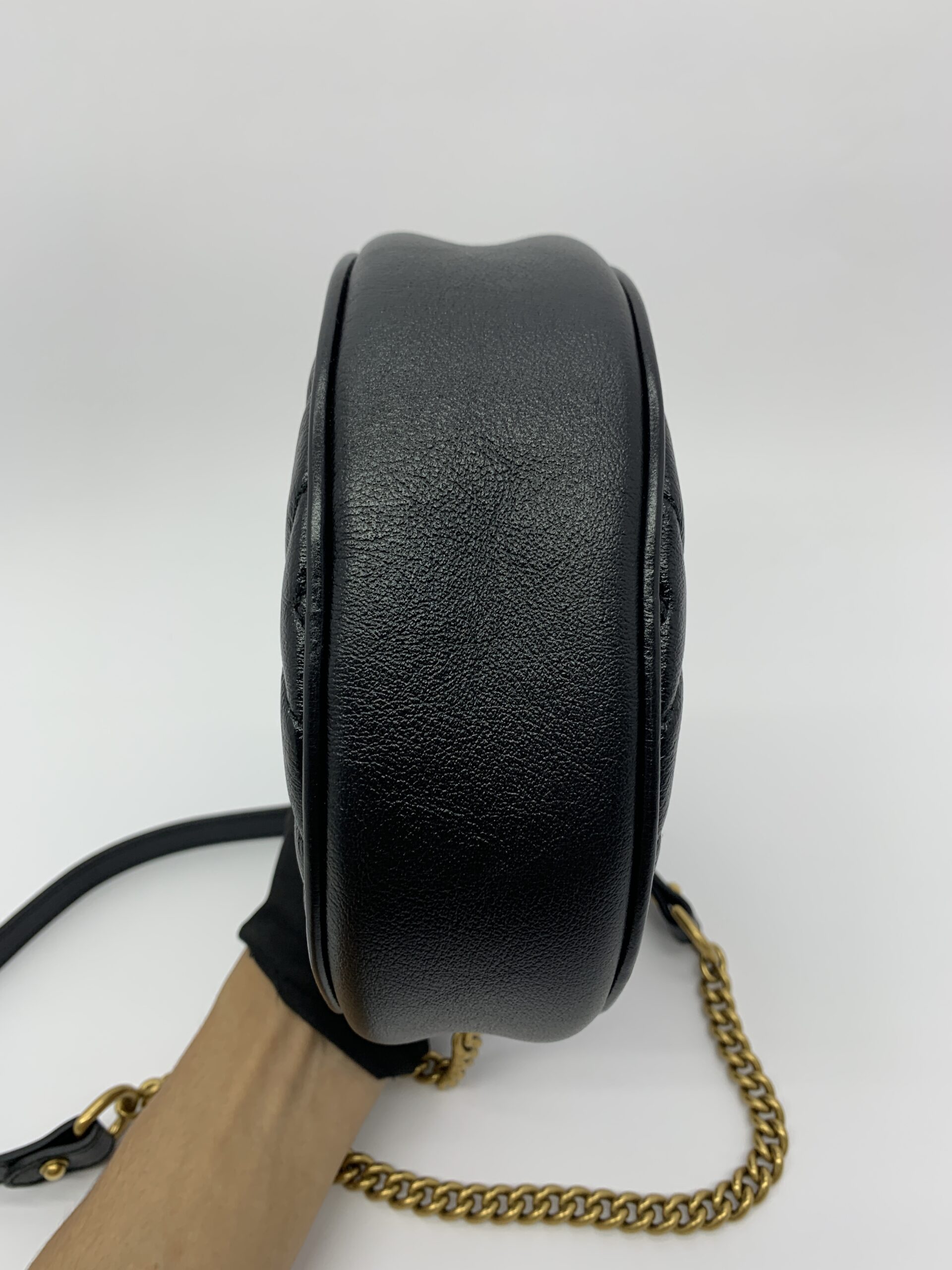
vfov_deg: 67.3
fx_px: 953
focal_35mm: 26
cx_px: 476
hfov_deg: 53.1
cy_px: 635
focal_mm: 4.25
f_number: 1.8
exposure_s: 1/110
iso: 25
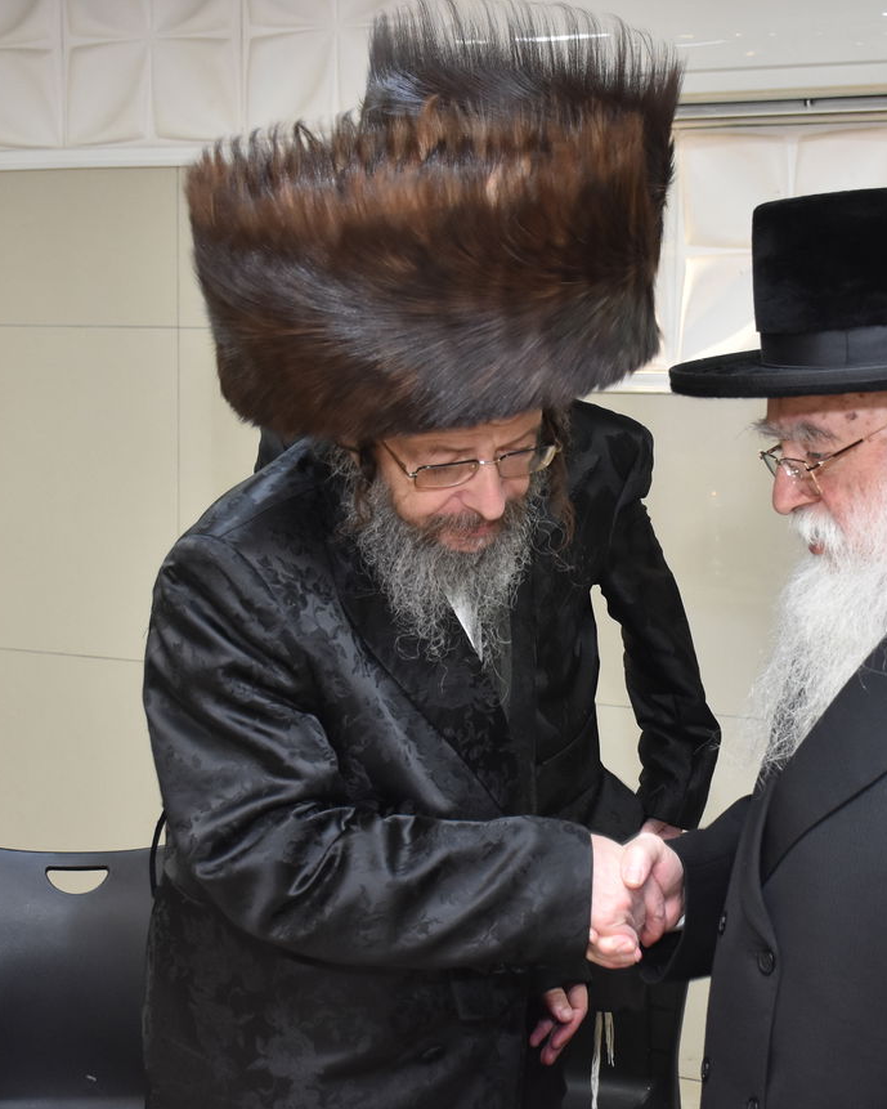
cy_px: 578
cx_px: 597
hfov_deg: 24.6
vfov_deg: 30.6
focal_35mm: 62
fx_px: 2026
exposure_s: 1/100
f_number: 5.6
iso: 1250
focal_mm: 27
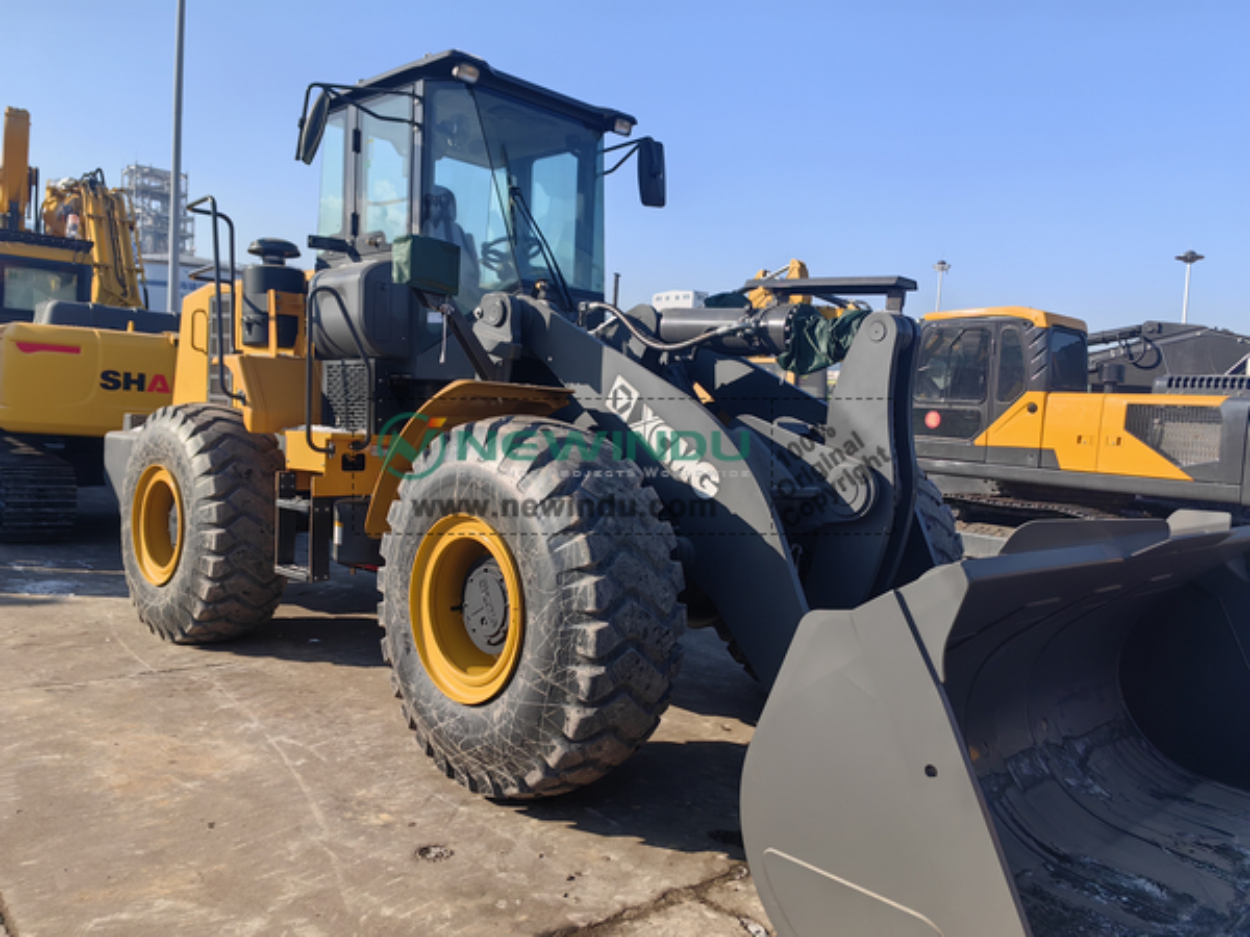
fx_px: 975
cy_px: 468
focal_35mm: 27
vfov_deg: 51.4
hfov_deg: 65.3
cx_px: 625
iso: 50
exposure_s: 1/2770
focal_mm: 5.75
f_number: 2
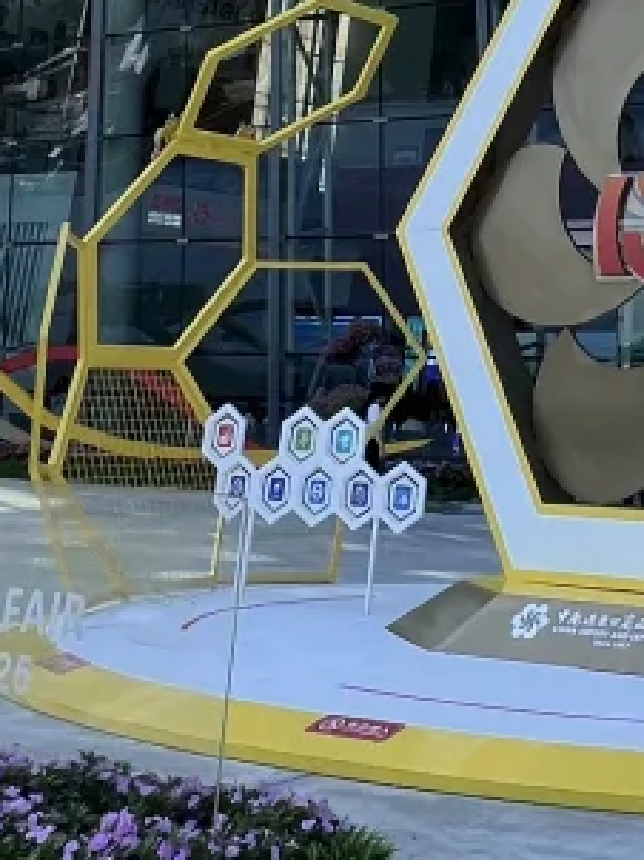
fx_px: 1540
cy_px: -467
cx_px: 704
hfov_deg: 22.3
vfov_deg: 23.9
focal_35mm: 62
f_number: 1.8
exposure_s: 1/471
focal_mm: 1.57
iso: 32
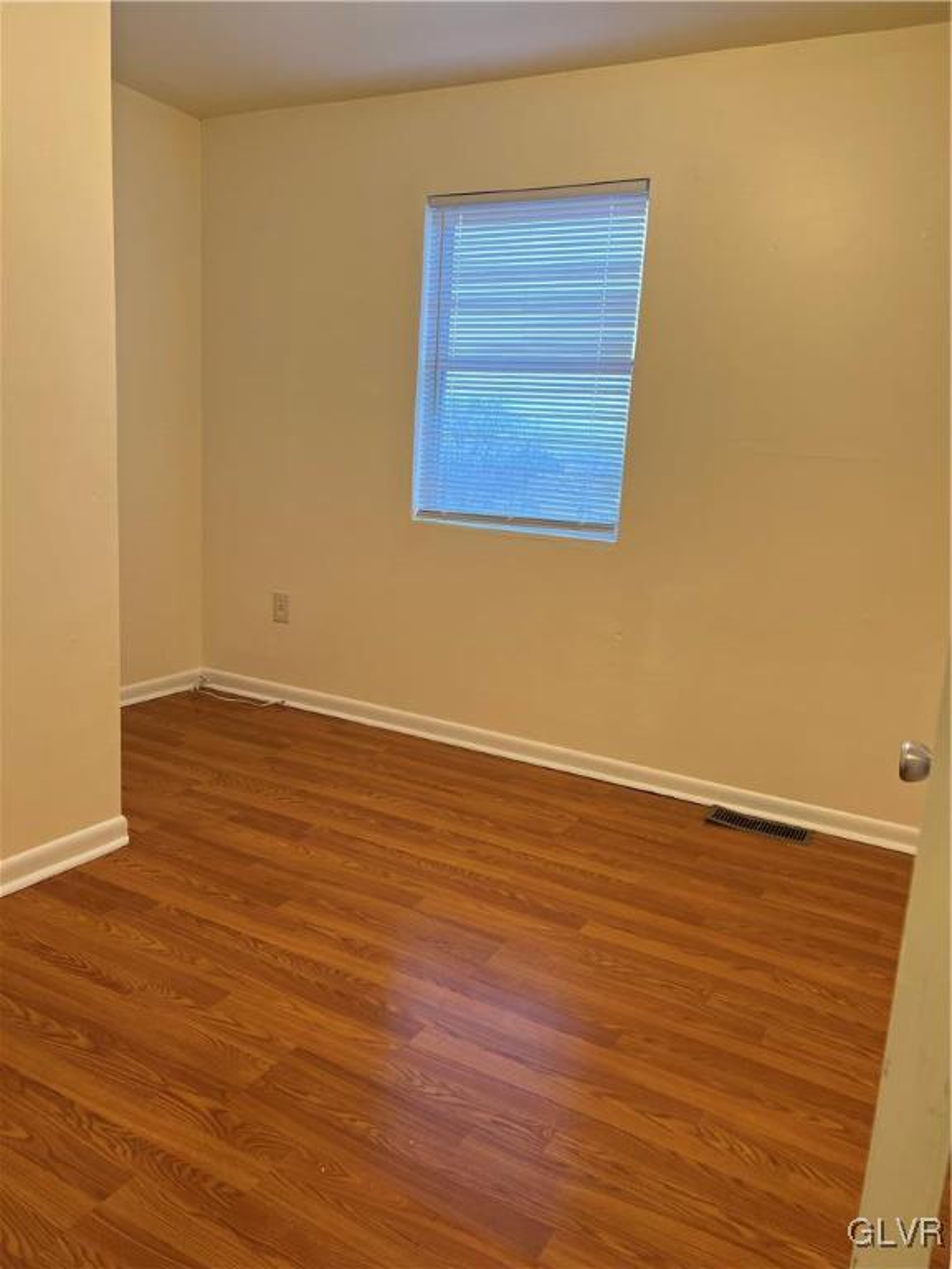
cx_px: 476
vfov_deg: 67.3
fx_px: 953
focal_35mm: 26
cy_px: 634
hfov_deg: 53.1
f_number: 1.5
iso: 100
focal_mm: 5.7
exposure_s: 1/120
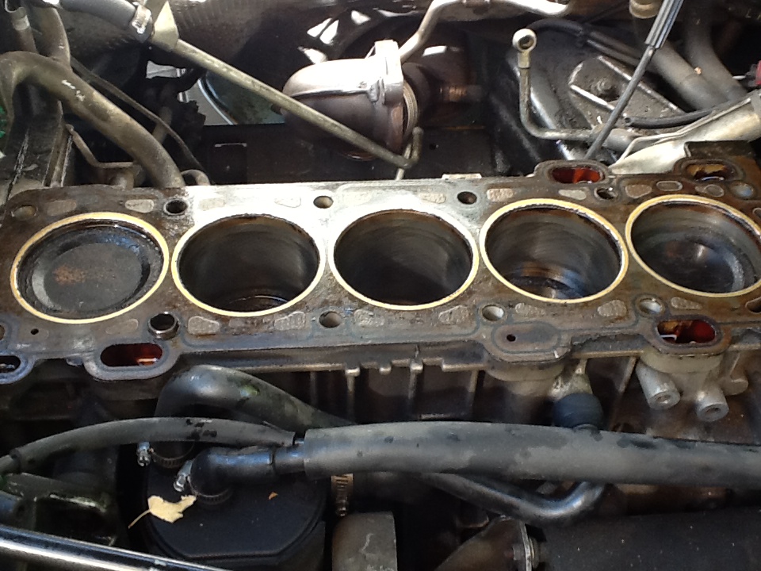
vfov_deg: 32.9
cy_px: 286
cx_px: 380
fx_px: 967
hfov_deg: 42.9
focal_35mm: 44
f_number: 2.4
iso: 50
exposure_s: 1/30
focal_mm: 2.03
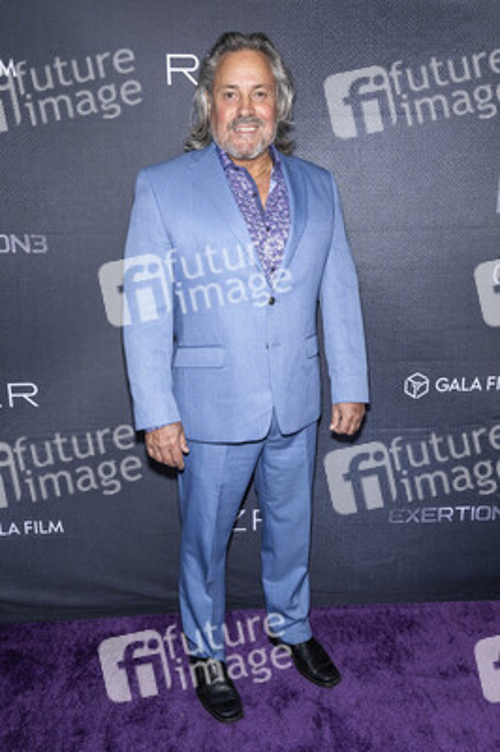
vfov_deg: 66.5
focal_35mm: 28
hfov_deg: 47.1
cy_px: 376
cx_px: 250
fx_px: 574
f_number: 5.6
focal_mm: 27.5
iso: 800
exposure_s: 1/200
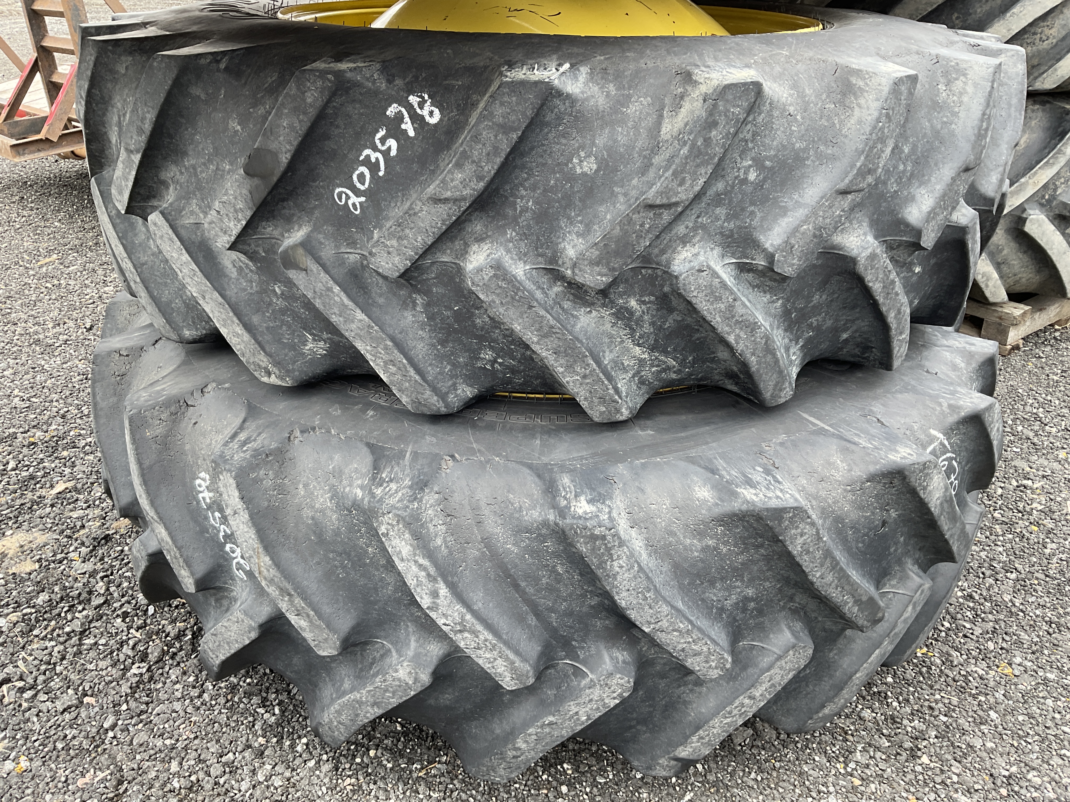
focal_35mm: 29
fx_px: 896
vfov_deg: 48.2
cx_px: 535
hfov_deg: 61.7
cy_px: 401
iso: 20
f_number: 1.8
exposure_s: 1/122
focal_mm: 3
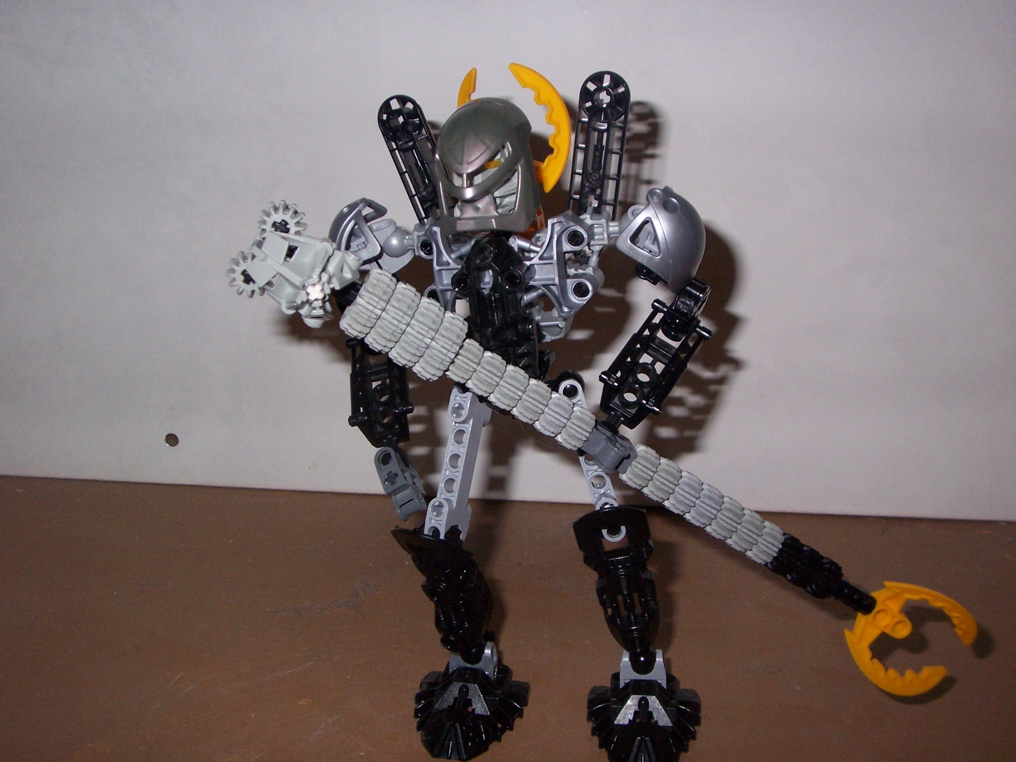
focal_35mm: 39
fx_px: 1145
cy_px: 381
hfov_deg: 47.9
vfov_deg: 36.8
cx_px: 508
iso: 125
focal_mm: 6.4
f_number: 3.9
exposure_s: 1/60
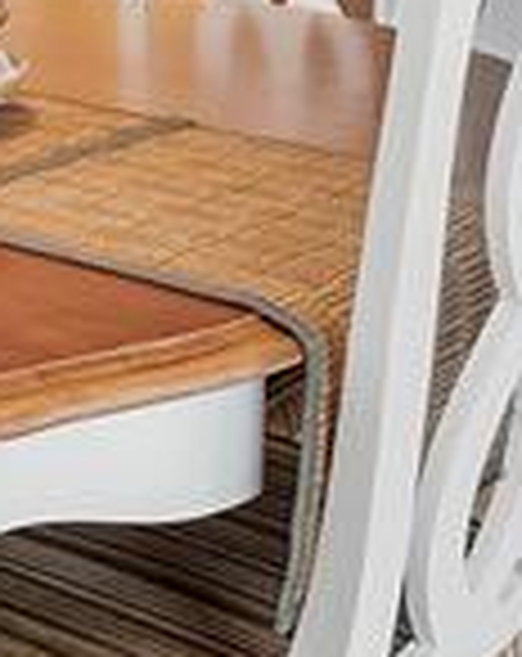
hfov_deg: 15.0
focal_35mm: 99
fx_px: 1920
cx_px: -99
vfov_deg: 17.3
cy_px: -356
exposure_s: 1/30
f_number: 8
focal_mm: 10
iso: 800
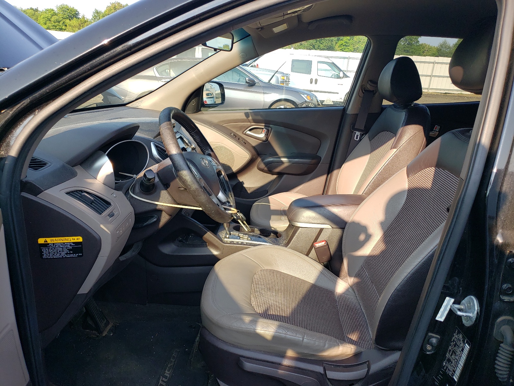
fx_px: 386
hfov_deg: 67.3
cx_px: 257
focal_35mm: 26
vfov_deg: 53.1
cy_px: 193
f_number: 1.5
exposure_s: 1/556
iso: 50
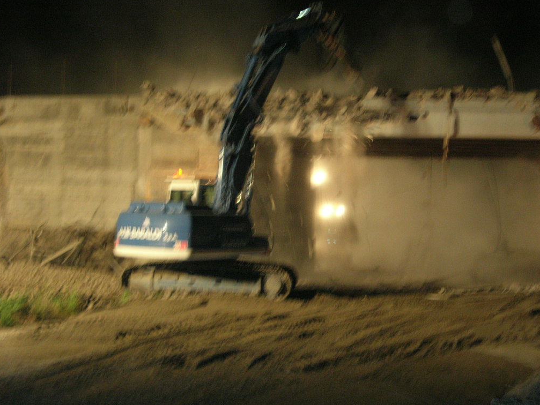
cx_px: 268
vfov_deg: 23.7
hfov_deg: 31.2
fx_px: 968
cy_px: 201
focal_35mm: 62
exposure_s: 1/11.6
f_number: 3.5
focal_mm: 12.7
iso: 200
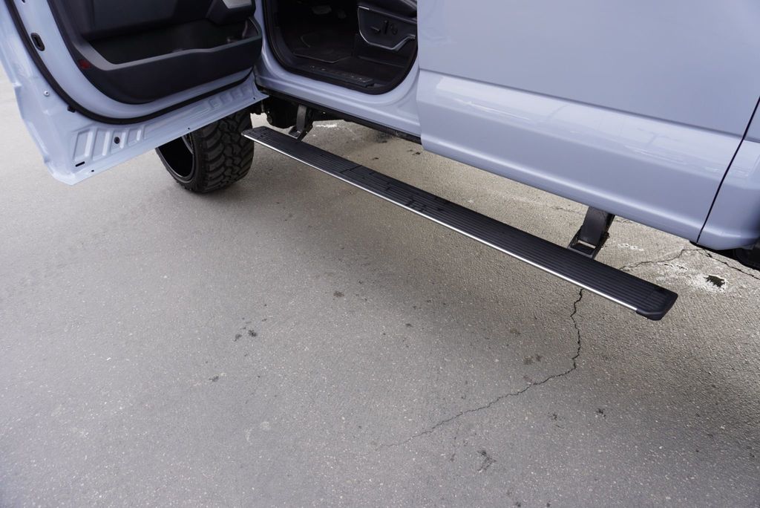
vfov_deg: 53.2
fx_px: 507
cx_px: 380
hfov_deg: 73.7
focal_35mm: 24
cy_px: 254
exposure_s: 1/80
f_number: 4.5
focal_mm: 16
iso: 100
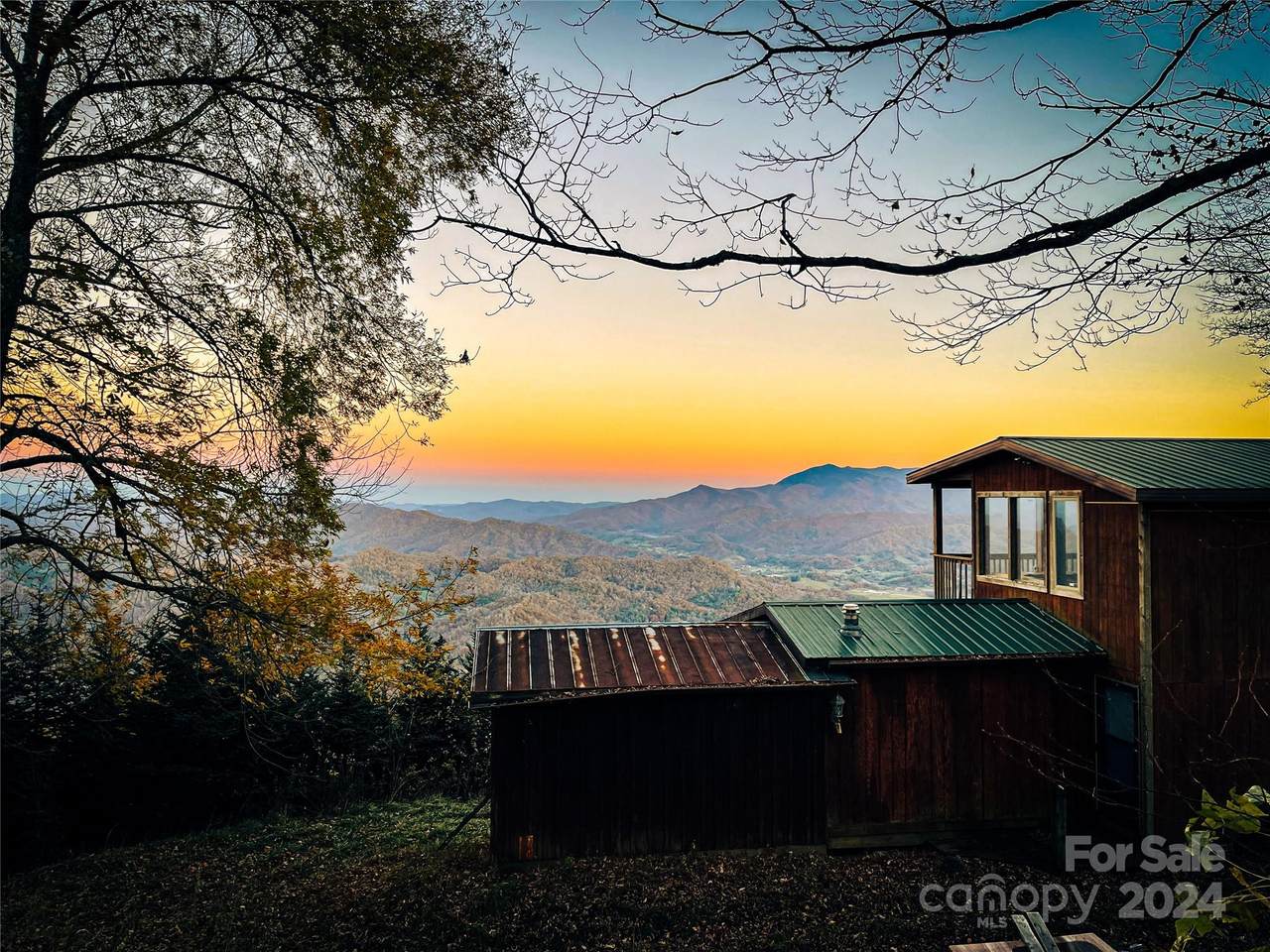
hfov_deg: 67.3
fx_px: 954
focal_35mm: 26
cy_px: 476
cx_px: 635
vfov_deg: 53.1
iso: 40
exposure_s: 1/120
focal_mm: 5.1
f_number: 1.6
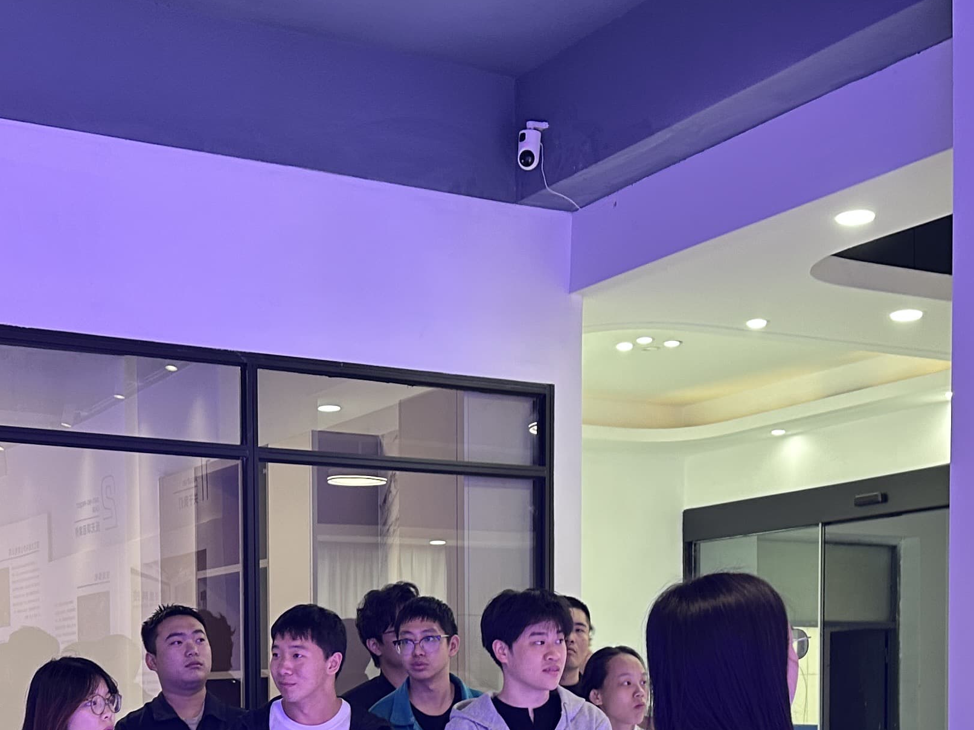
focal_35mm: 60
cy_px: 732
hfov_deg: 32.1
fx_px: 1688
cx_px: 385
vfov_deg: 23.4
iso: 160
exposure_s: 1/50
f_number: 1.78
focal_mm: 6.86
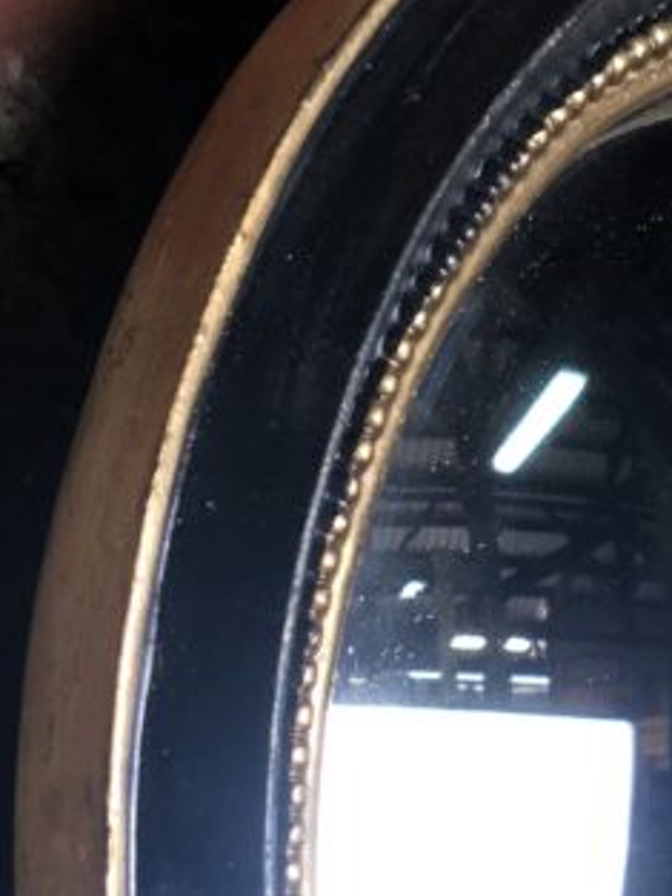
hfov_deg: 8.7
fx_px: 4397
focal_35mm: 170
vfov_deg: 11.5
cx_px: 449
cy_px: 953
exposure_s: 1/33
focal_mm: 6
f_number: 2.4
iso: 100
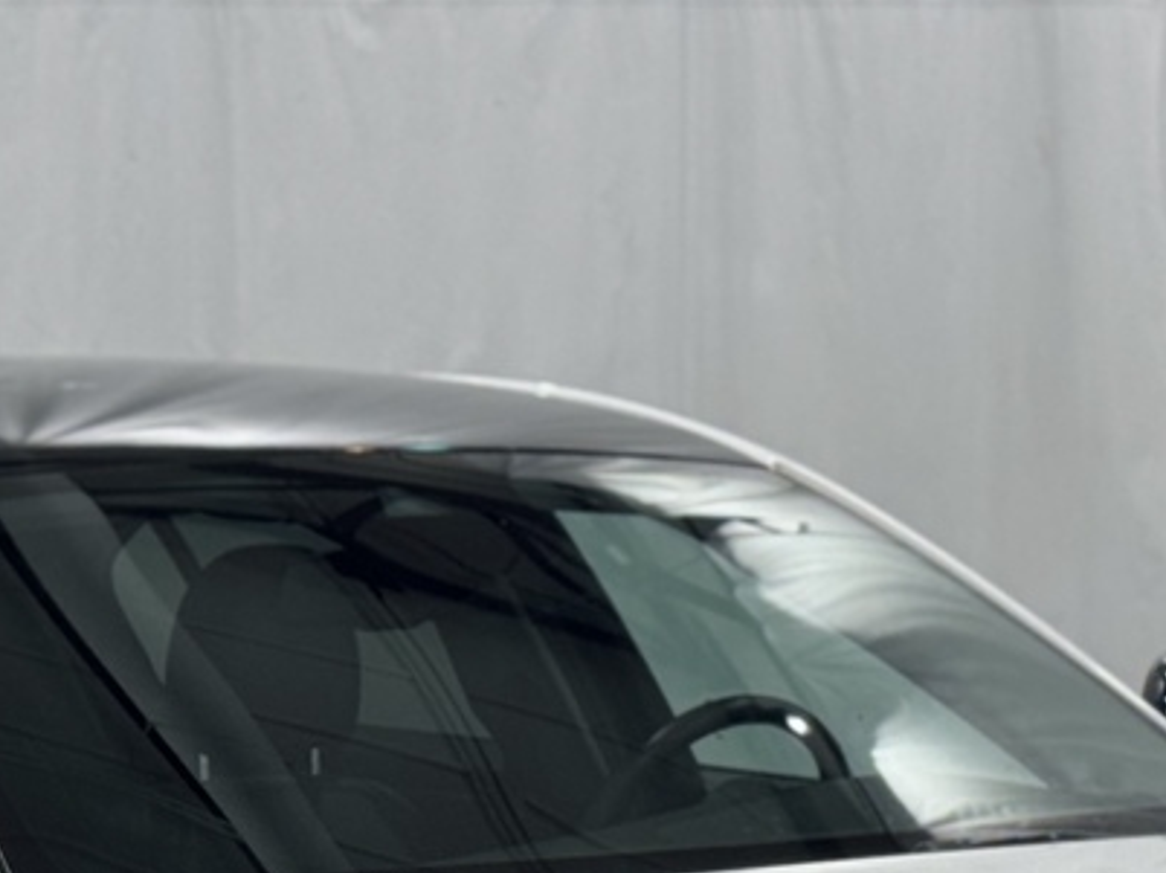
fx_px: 5790
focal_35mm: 172
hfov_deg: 11.5
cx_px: 574
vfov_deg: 8.5
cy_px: 1250
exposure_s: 1/160
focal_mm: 6.76
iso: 50
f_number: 1.78
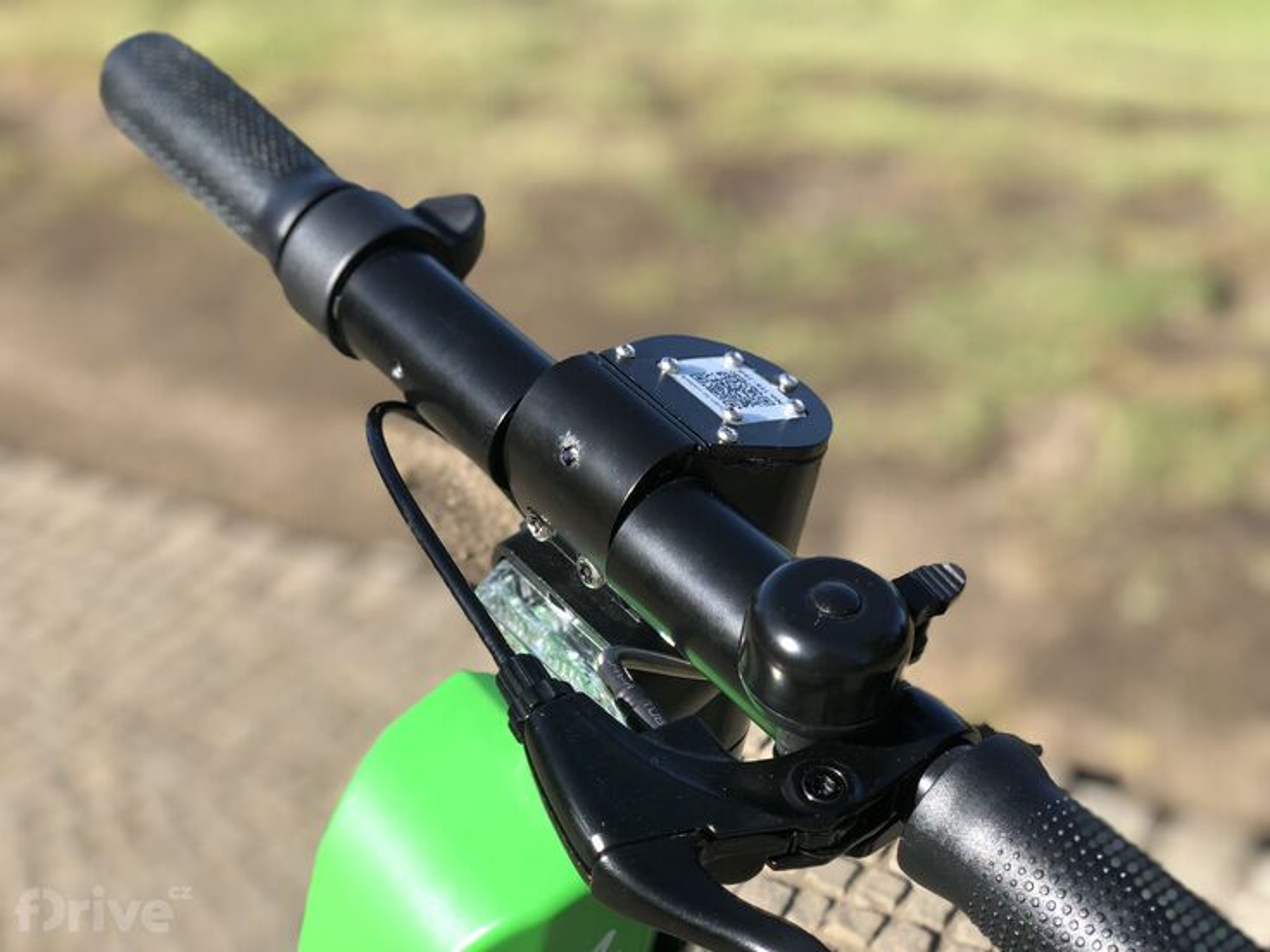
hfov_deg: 36.8
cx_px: 635
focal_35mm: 52
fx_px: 1908
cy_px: 476
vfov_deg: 28.0
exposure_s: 1/376
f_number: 2.4
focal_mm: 6
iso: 16
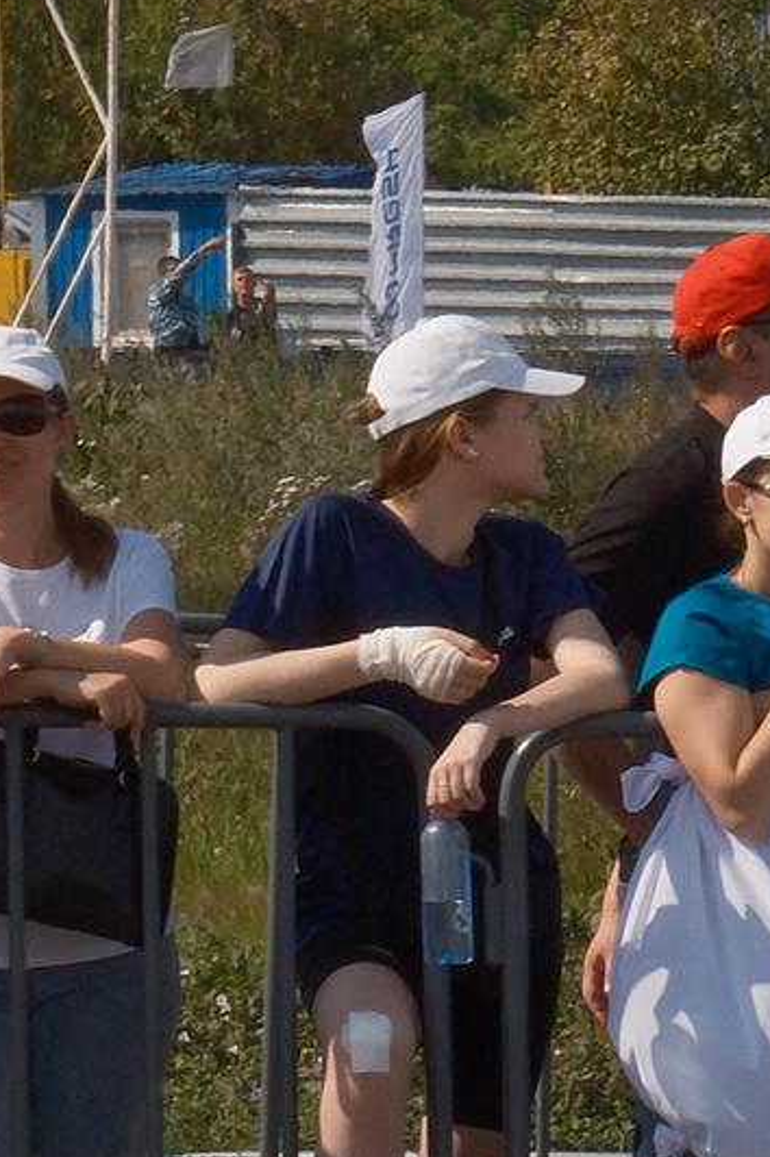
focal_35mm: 708
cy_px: 777
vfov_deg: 2.9
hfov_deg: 1.9
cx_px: 1729
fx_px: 22743
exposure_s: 1/500
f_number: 18
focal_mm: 98.2
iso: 800
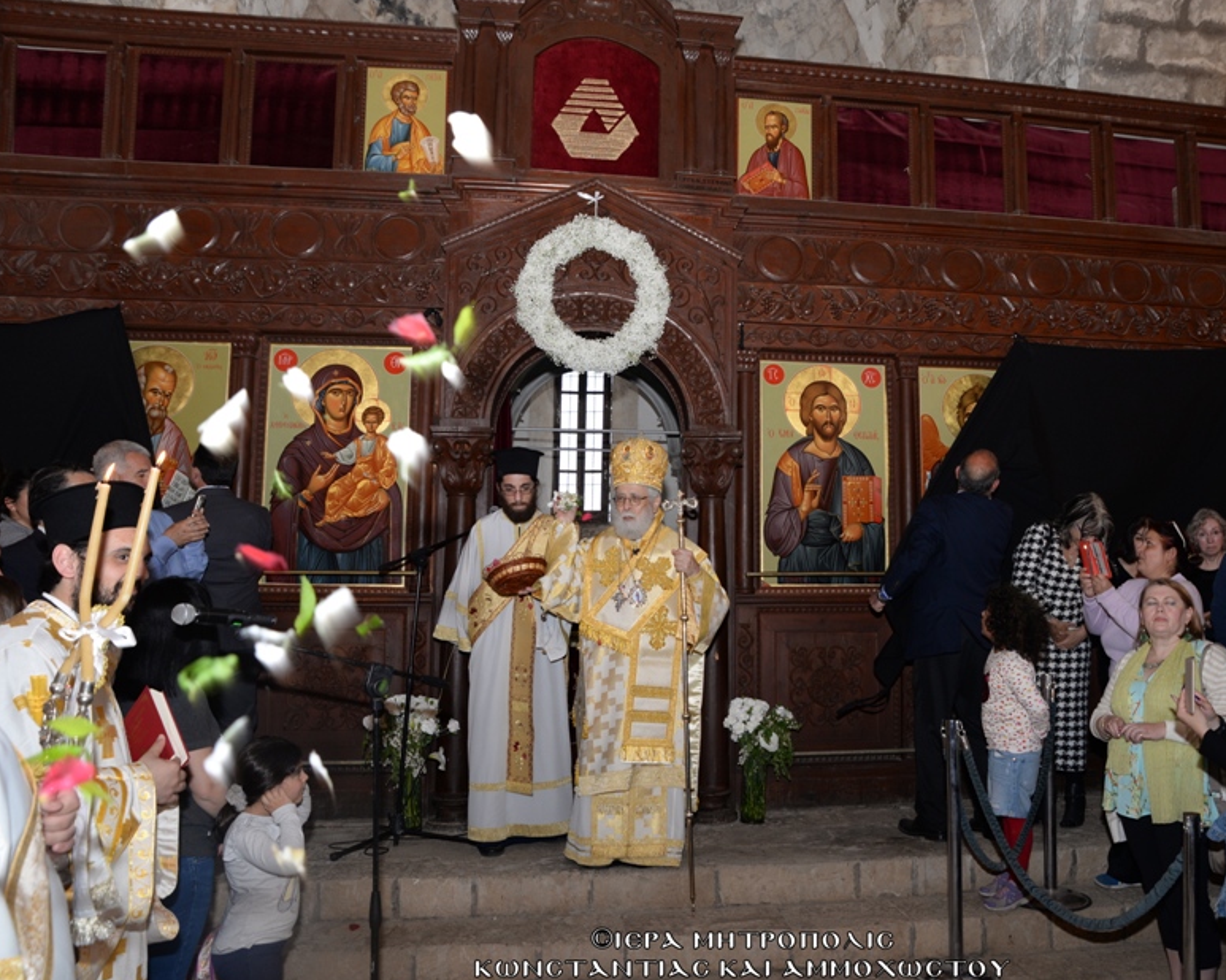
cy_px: 489
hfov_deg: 61.5
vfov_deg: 51.5
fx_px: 1016
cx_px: 760
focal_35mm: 28
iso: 500
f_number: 6.3
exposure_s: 1/60
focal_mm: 24
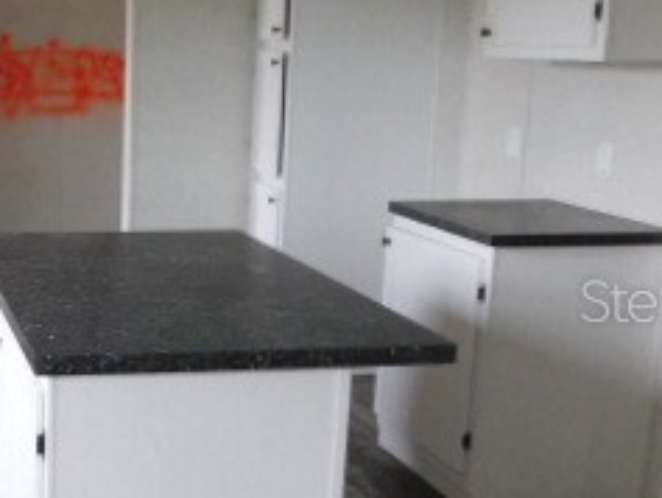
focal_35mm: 62
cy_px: 299
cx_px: -50
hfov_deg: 28.6
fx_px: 1186
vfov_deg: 23.6
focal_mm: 4
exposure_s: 1/30
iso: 250
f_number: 3
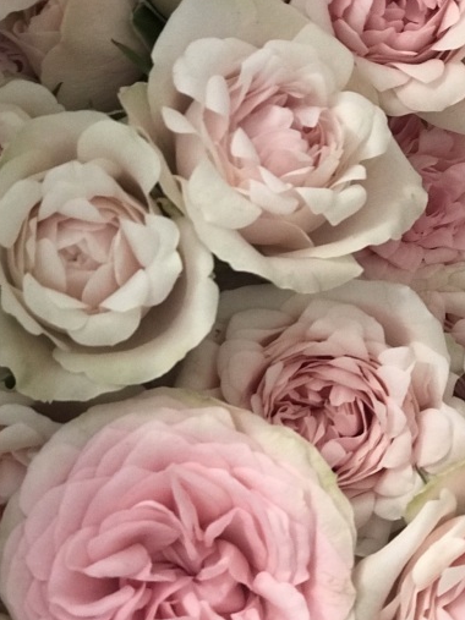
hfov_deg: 16.4
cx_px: 266
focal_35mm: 90
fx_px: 1613
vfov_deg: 21.7
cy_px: 377
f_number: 2.8
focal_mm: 6.6
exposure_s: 1/60
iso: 500
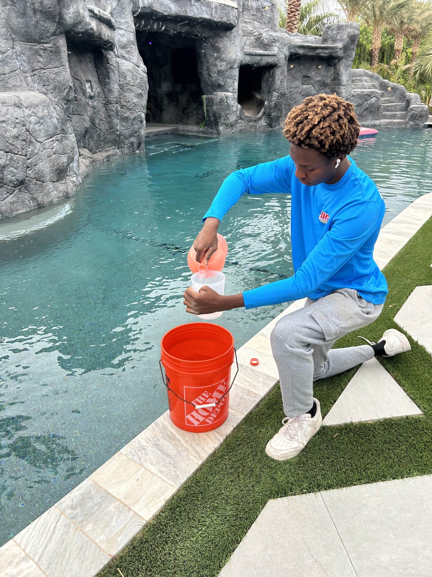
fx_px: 433
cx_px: 216
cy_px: 288
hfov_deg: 53.1
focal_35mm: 26
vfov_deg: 67.3
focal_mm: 5.7
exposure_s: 1/121
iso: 64
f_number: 1.5
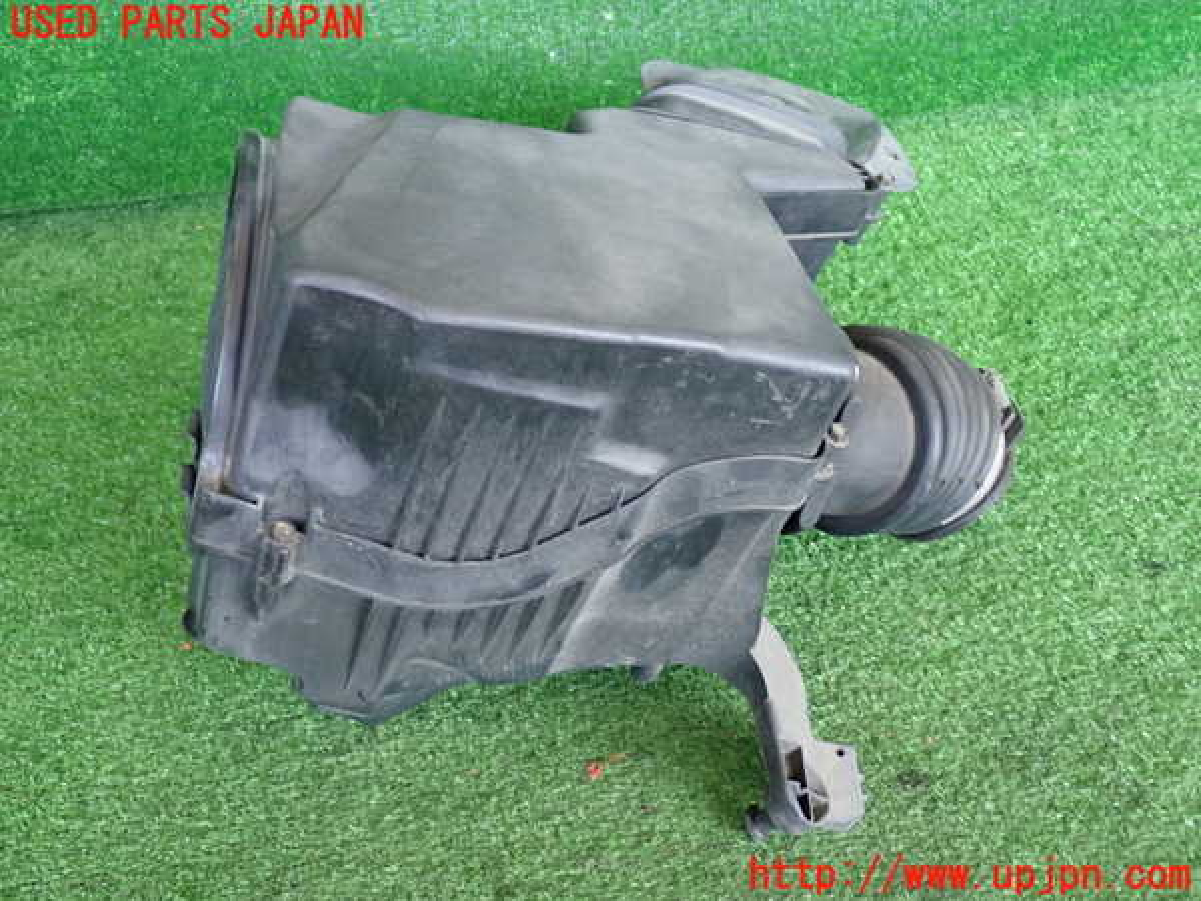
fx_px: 1318
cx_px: 600
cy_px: 450
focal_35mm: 38
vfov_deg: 37.7
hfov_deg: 49.0
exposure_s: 1/40
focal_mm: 6.83
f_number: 2.7
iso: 250
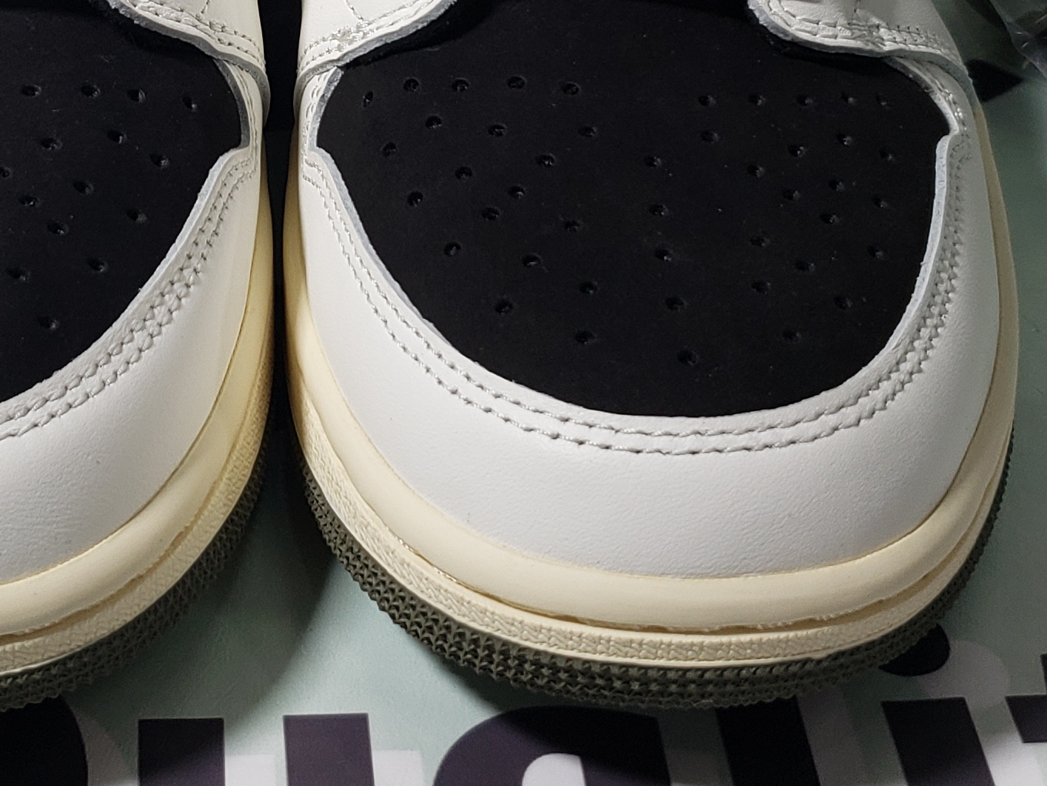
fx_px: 2329
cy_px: -18
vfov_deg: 18.6
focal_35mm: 77
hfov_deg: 24.9
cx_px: 199
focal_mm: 4.3
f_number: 1.5
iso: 50
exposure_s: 1/383
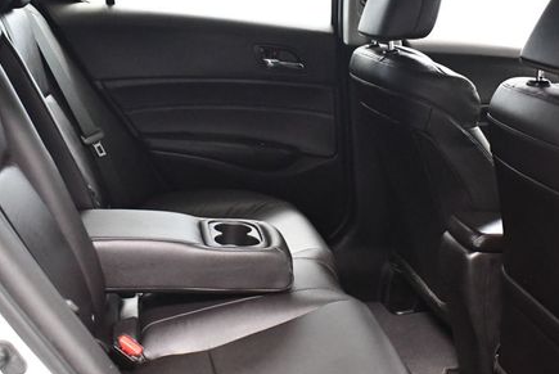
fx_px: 824
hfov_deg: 37.5
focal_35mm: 53
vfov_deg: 25.6
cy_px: 179
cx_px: 266
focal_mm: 18
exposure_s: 1/60
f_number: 3.5
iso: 4500
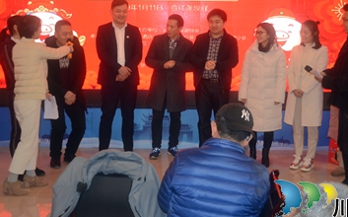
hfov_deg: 38.9
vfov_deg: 24.7
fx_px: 493
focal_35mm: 52
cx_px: 187
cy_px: 73
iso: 720
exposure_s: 1/60
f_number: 4
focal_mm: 24
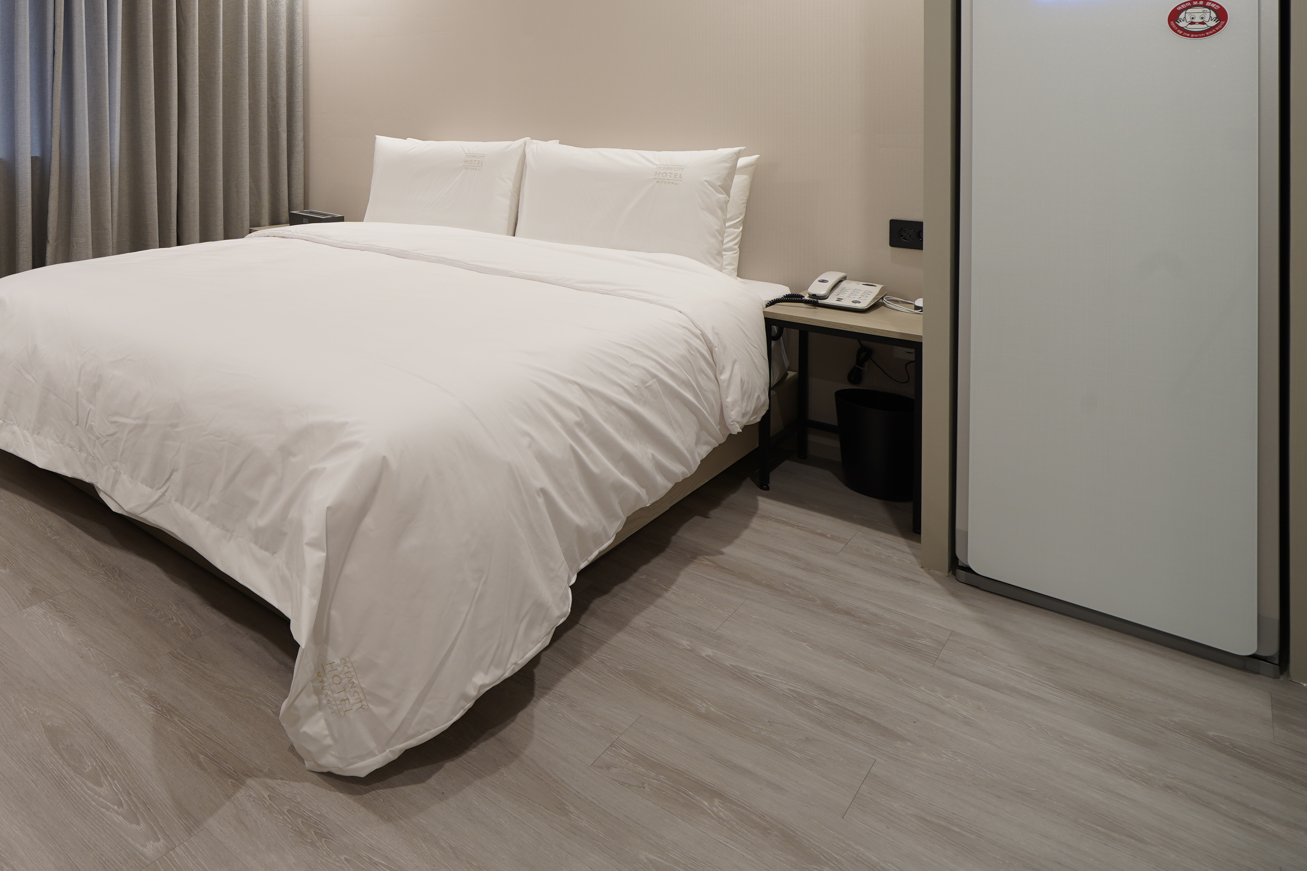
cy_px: 111
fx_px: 835
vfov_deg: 49.9
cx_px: 162
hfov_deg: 64.9
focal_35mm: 23
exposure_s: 1
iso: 100
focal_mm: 13
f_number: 9
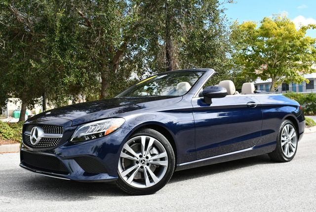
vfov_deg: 32.0
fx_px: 369
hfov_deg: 46.4
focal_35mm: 42
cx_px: 158
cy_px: 106
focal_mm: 21
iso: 200
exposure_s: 1/250
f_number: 8
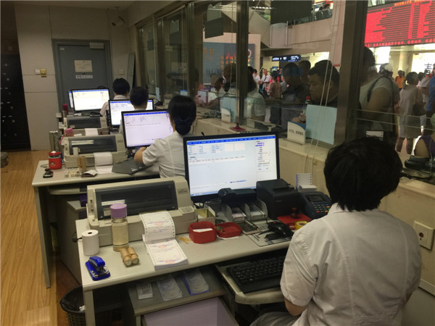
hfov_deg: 61.7
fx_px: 364
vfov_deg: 48.2
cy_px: 163
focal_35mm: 29
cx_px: 218
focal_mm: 4.15
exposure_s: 1/17
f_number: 2.2
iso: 40
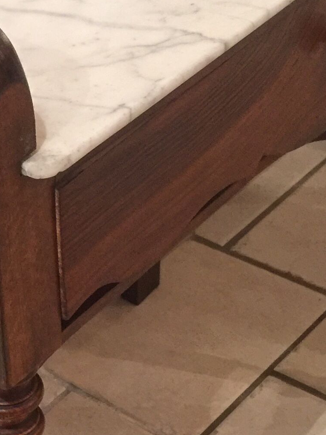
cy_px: 216
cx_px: -132
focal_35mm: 94
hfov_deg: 14.8
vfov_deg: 20.9
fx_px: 1181
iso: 125
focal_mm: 4.15
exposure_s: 1/8
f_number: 2.2
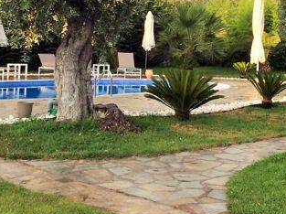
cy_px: 33
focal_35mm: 72
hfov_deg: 26.8
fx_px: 594
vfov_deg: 20.1
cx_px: 209
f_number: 2.4
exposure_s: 1/484
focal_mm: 3.3
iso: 32
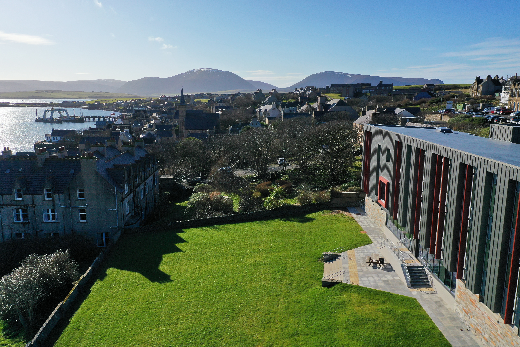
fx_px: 404
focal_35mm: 28
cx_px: 260
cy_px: 174
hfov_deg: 65.5
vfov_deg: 46.4
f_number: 4.5
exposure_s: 1/200
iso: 100
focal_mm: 10.26
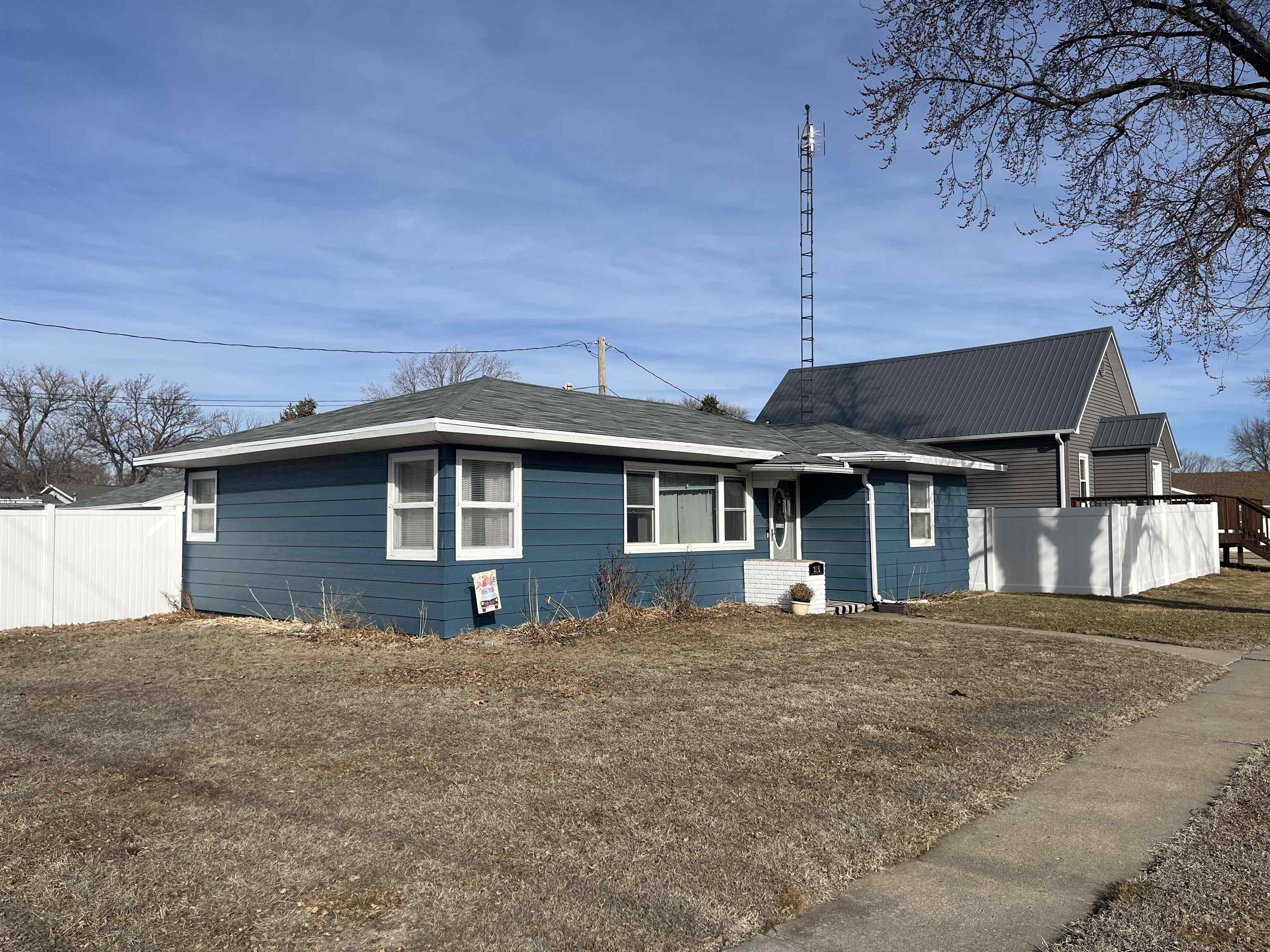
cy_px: 476
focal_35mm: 26
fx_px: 954
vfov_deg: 53.1
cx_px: 635
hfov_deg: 67.3
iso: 50
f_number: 1.6
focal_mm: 5.1
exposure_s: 1/5556
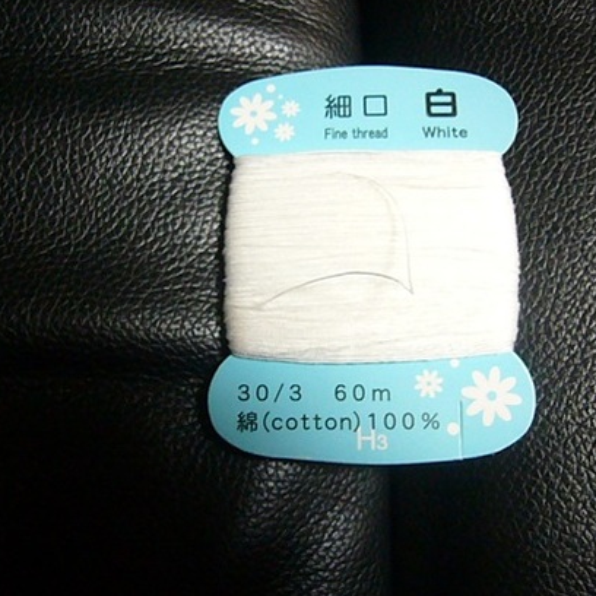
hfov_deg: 48.4
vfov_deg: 48.4
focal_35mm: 34
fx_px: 662
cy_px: 295
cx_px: 311
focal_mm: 4.6
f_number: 2.8
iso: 800
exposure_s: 1/40
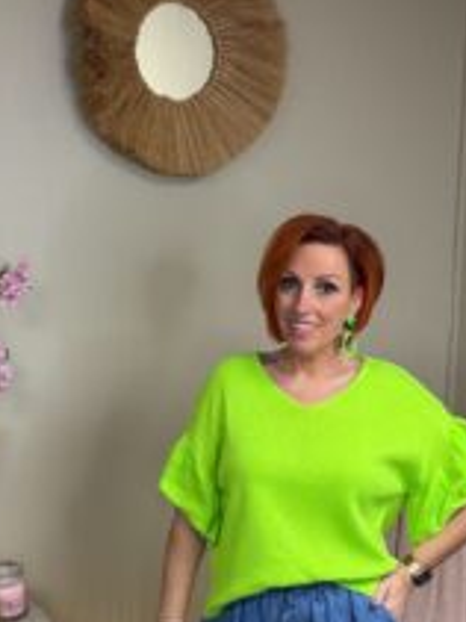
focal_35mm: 57
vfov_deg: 33.0
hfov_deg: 25.6
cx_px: 271
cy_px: 483
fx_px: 1024
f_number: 1.9
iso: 80
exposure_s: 1/60
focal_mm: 2.71
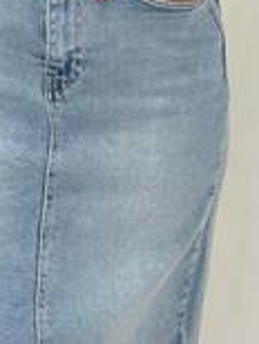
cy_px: -149
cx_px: 103
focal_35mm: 166
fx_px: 1651
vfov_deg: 11.5
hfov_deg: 9.0
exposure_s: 1/260
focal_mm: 6.86
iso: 80
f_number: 1.78
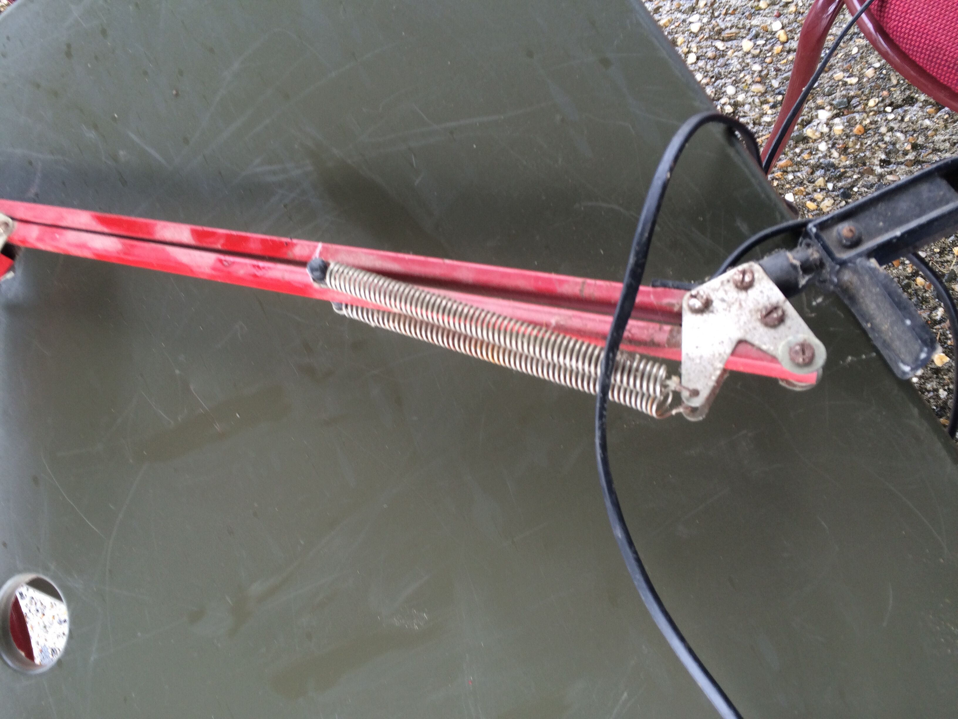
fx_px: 803
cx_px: 479
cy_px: 360
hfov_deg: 61.7
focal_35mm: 29
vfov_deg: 48.2
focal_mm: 4.15
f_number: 2.2
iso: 40
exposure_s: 1/50
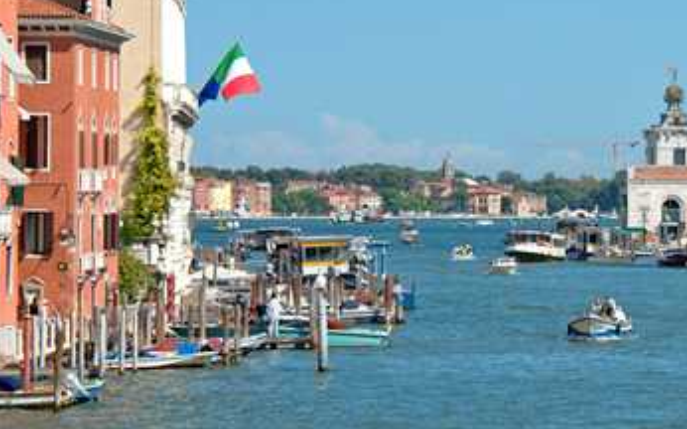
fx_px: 3968
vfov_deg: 6.2
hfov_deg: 9.8
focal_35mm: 212
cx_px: 699
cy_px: 137
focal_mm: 80
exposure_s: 1/1600
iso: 400
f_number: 8
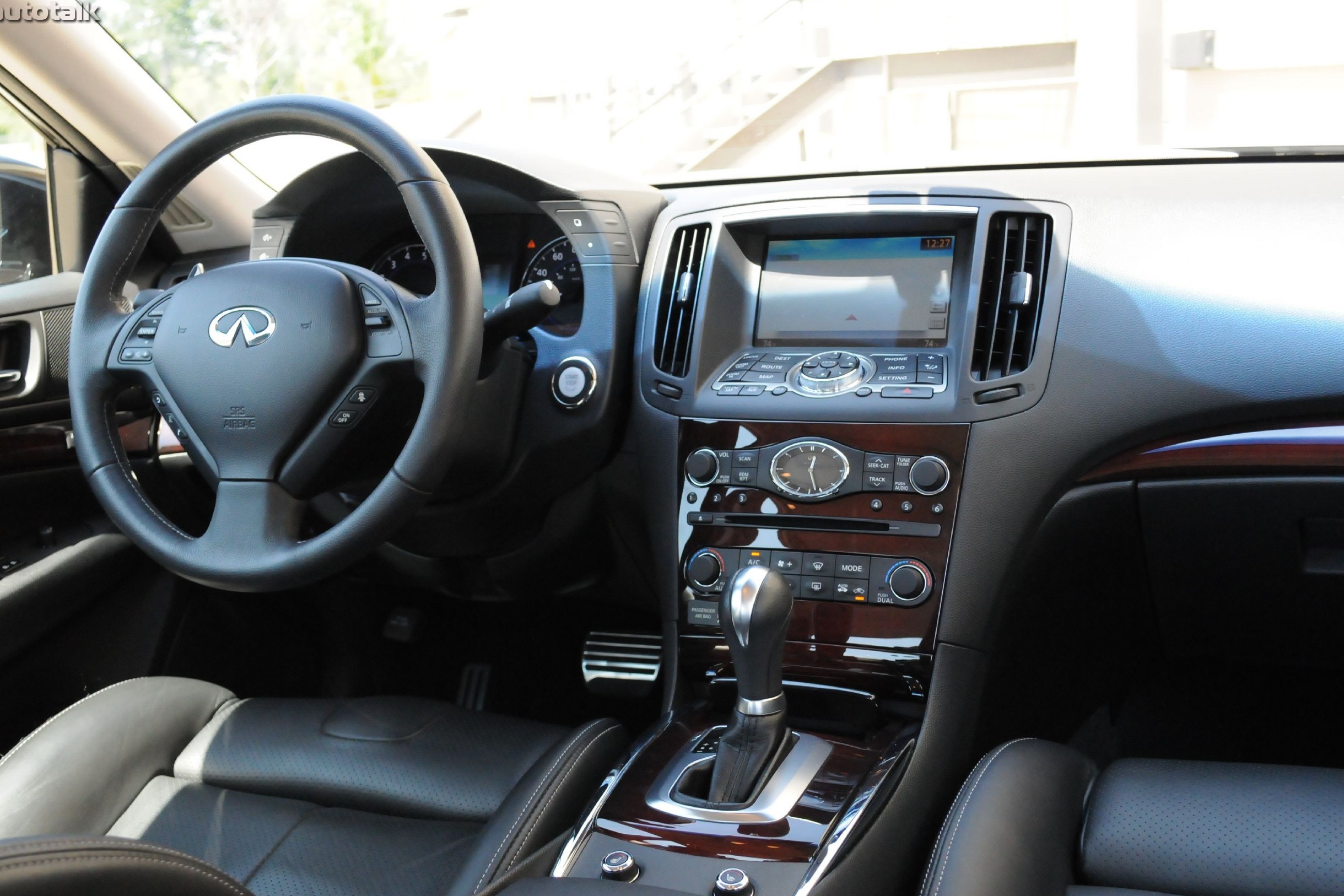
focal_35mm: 43
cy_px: 456
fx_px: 1605
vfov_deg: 31.2
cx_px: 666
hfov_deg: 45.4
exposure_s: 1/500
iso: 2000
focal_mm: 28
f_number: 5.6
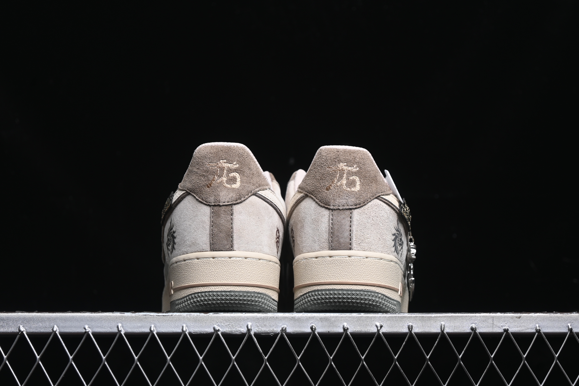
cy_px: 193
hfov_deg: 27.0
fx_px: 1206
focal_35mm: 75
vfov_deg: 18.2
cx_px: 290
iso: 160
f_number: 6.3
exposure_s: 1/50
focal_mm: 50
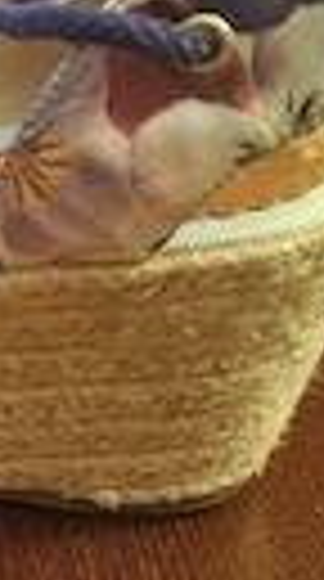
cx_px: -130
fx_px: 1198
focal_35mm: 78
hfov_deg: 14.6
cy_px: 225
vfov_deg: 27.2
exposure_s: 1/25
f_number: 1.8
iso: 320
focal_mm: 5.54
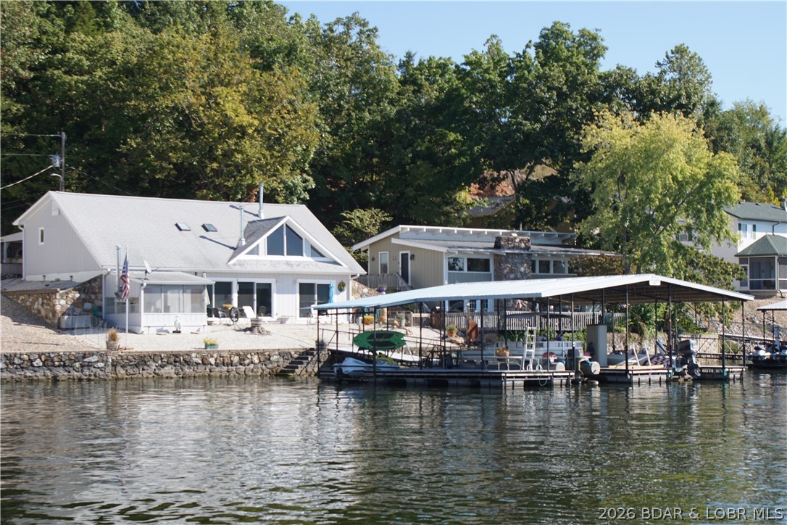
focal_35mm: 75
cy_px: 262
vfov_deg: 18.2
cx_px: 394
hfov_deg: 27.0
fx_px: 1639
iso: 100
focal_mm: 50
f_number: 8
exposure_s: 1/125
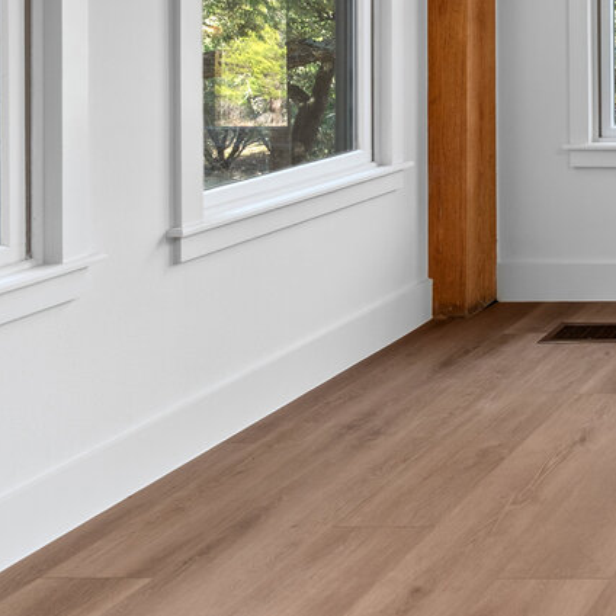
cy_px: -7
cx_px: 1013
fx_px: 1047
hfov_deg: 23.3
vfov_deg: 30.4
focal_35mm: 52
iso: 320
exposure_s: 1/20
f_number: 7.1
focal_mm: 16
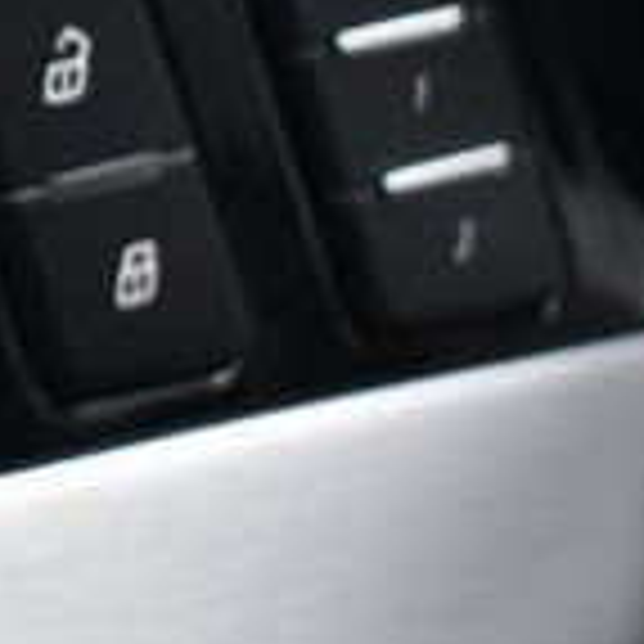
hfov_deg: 8.7
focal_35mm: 194
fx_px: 4083
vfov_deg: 9.0
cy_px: 45
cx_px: -513
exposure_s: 1/125
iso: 800
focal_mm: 34
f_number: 4.5
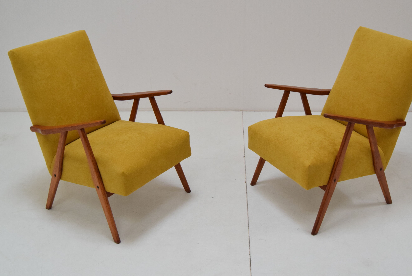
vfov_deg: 32.7
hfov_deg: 47.3
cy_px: 137
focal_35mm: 41
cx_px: 219
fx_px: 470
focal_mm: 24
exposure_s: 1/250
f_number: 8
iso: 1600
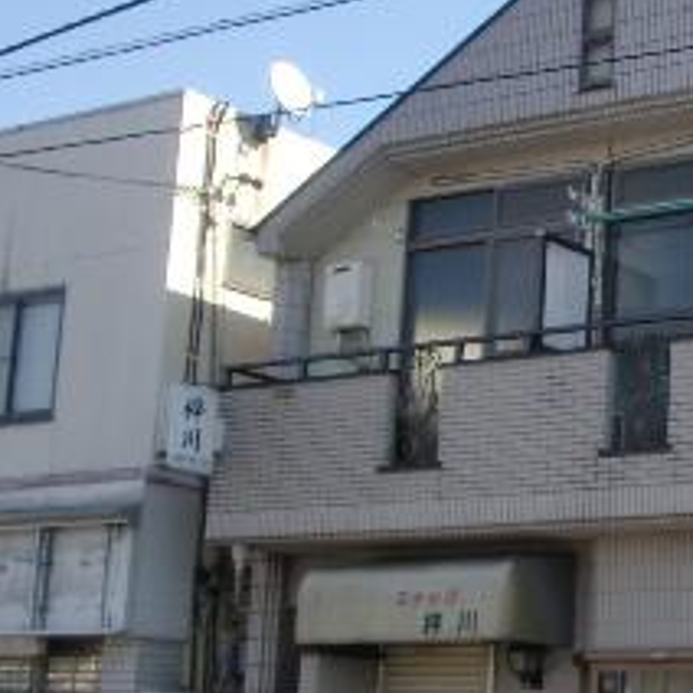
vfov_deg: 20.4
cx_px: 820
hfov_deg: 19.3
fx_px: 1925
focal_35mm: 85
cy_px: 360
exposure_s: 1/500
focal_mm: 5.58
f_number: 2.8
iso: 64
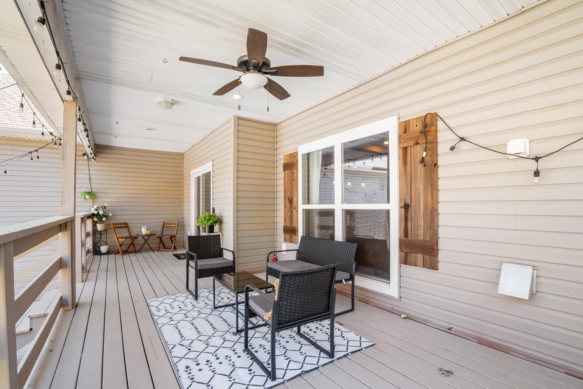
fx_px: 259
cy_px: 205
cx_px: 304
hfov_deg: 96.7
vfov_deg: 73.7
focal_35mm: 16
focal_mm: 10
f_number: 9
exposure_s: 1/10
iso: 200
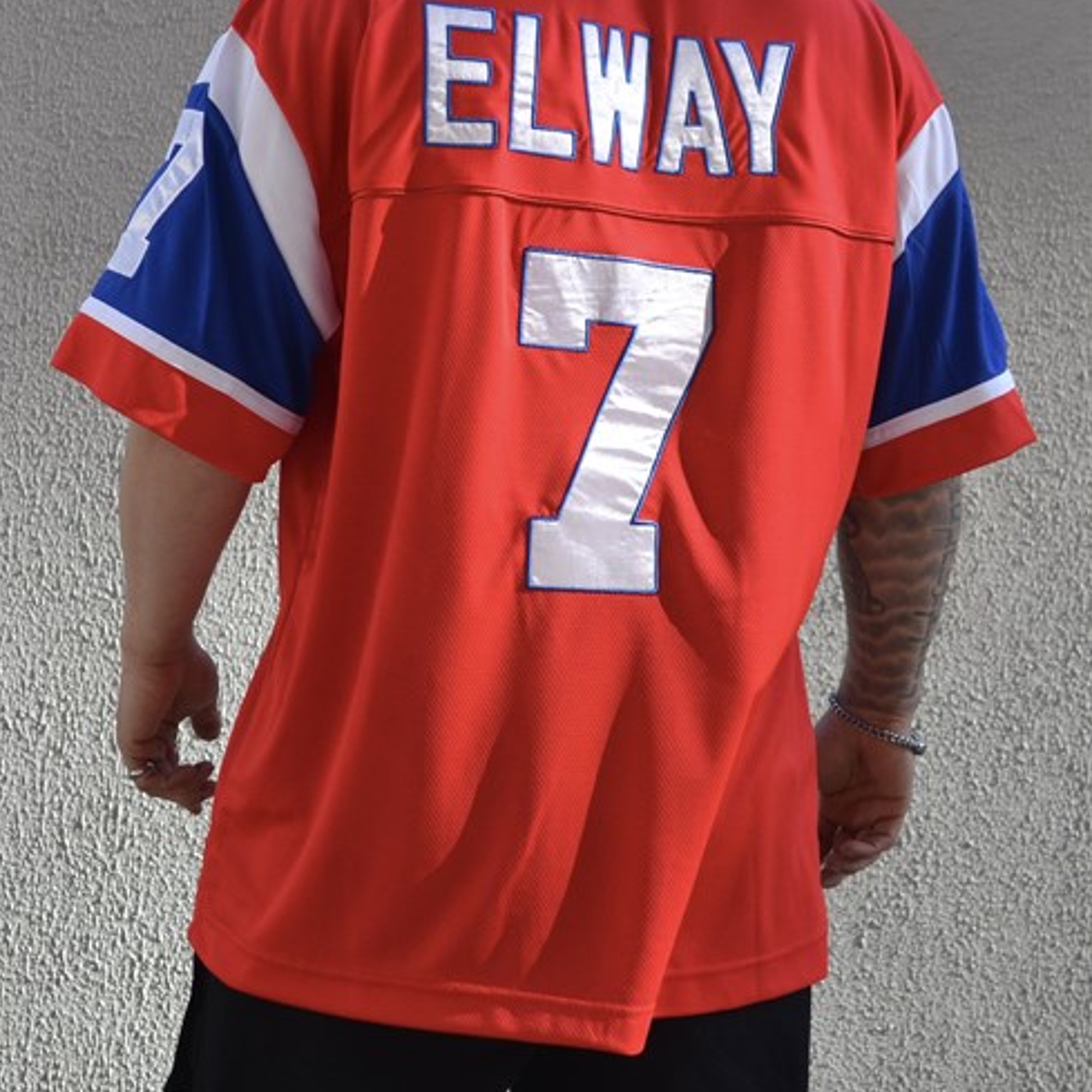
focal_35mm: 43
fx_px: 1535
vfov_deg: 38.3
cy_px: 288
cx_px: 536
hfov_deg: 39.2
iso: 400
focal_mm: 22
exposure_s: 1/500
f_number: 4
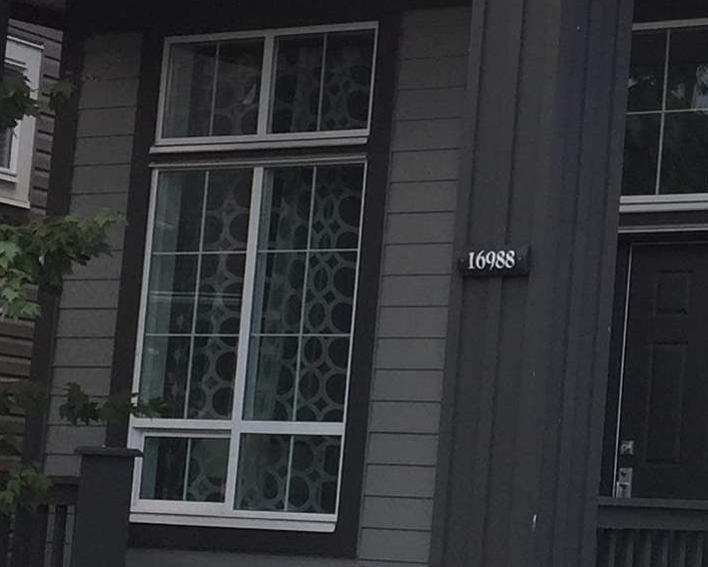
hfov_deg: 14.9
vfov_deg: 12.5
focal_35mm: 123
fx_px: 2578
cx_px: 936
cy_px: 290
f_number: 2.2
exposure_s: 1/449
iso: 32
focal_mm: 4.15
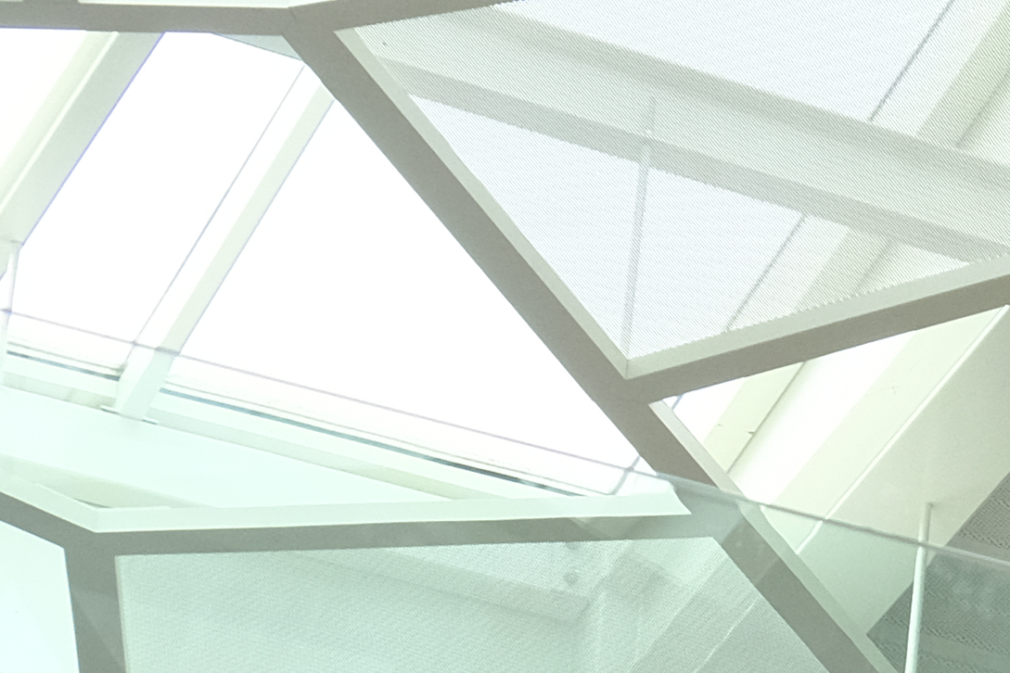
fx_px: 8500
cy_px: 736
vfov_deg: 4.5
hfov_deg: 6.5
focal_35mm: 303
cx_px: 2291
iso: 1600
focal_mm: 36.6
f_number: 4.5
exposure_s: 1/300
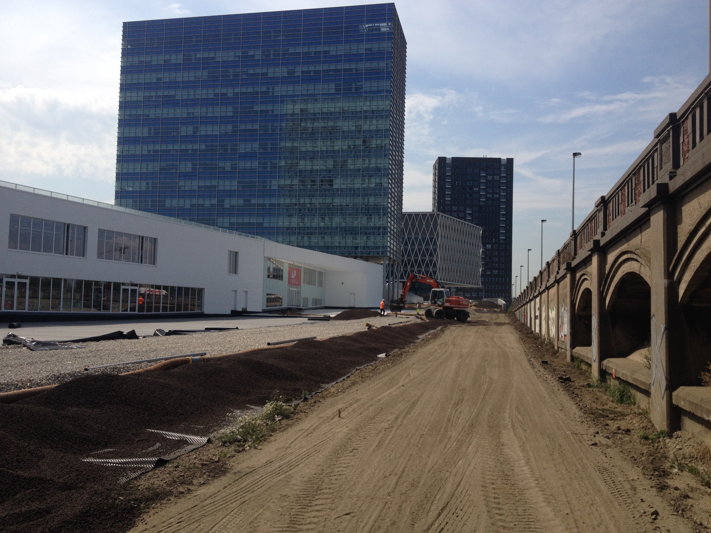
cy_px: 266
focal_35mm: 35
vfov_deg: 40.7
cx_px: 356
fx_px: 719
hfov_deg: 52.6
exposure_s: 1/2762
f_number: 2.4
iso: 50
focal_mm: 4.28
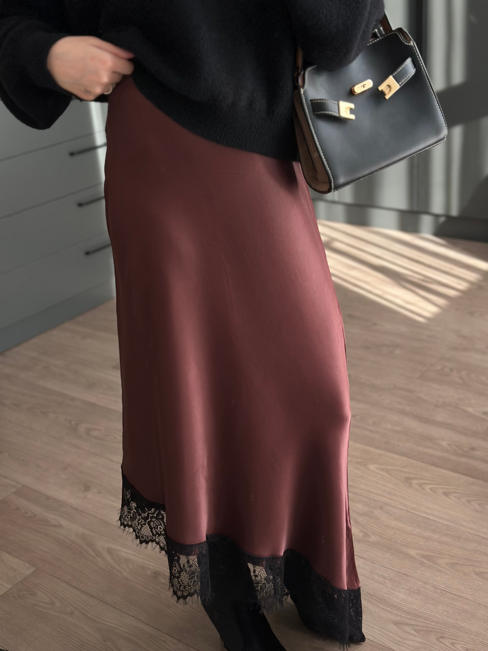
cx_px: 244
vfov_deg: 39.7
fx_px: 902
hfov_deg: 30.3
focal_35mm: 48
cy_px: 326
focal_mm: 6.86
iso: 80
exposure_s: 1/223
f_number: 1.78
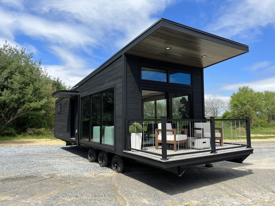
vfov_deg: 53.1
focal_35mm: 26
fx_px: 207
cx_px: 138
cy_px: 103
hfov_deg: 67.3
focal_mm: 5.7
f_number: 1.5
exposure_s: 1/3165
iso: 50
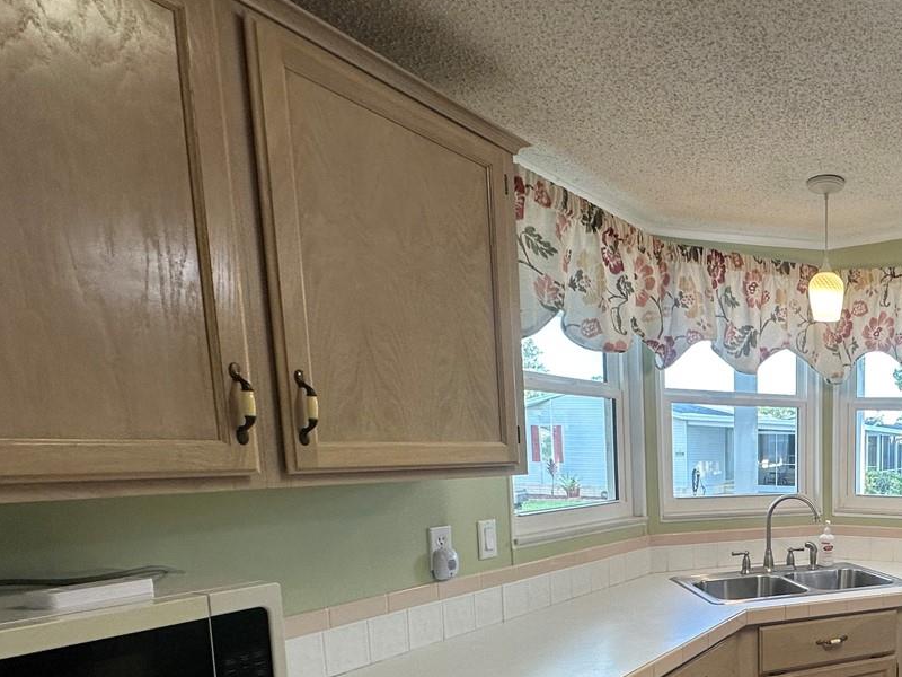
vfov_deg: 47.0
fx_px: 730
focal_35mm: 28
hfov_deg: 52.9
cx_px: 863
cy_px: 543
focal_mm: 2.22
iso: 100
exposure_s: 1/120
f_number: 2.2
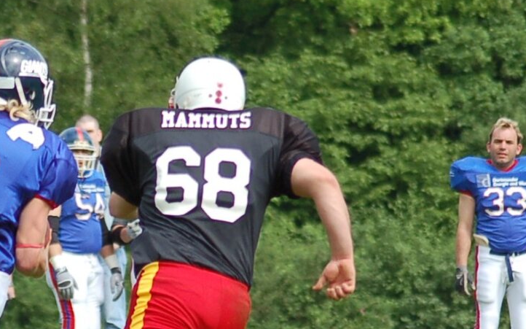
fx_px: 8995
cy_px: 220
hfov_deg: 3.3
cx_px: 63
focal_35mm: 628
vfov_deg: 2.1
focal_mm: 135
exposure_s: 1/1000
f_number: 4.5
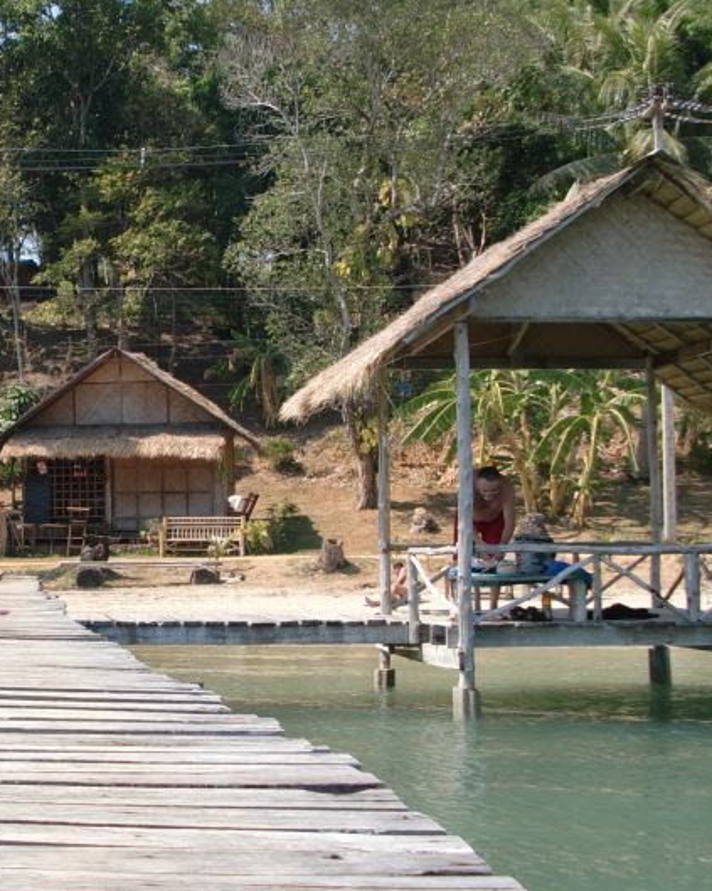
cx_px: 2
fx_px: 1792
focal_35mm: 68
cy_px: 500
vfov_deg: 27.9
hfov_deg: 21.7
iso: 64
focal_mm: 6.3
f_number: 7.9
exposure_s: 1/100
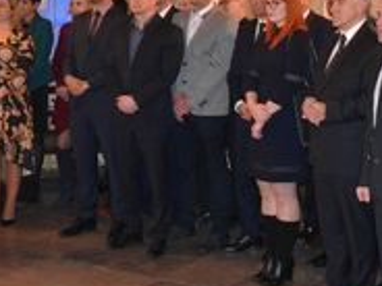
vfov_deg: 18.6
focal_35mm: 79
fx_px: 872
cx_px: 230
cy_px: 77
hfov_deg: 24.7
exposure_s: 1/60
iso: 3600
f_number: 3.8
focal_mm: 24
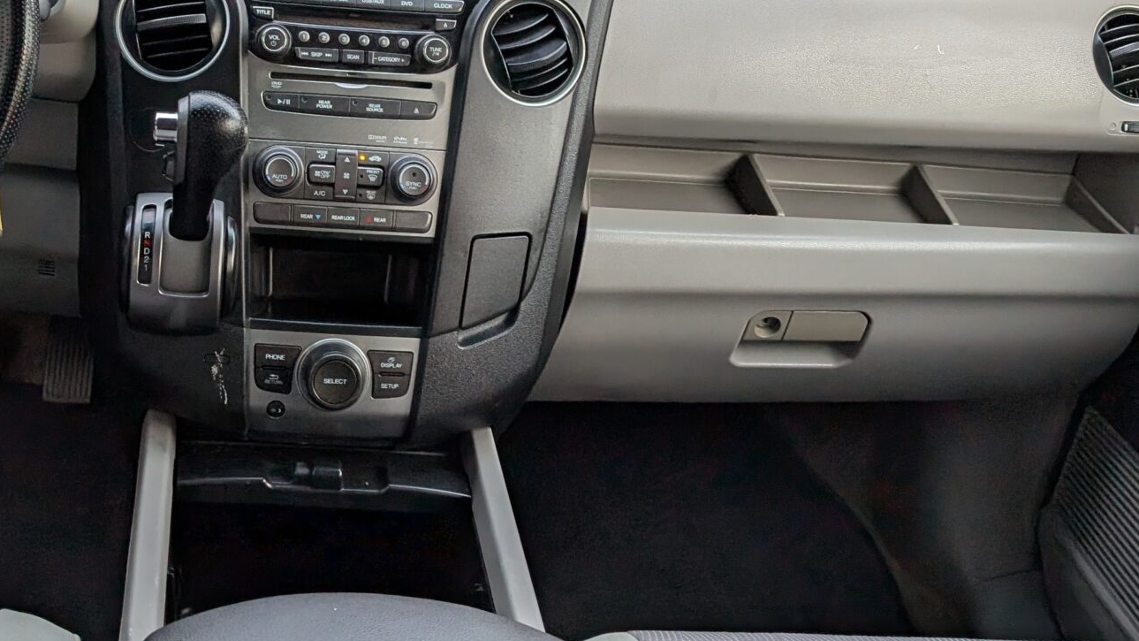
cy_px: 118
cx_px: 386
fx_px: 1570
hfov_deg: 39.4
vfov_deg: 22.7
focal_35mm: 52
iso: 131
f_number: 1.68
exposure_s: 1/95.7
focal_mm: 6.9
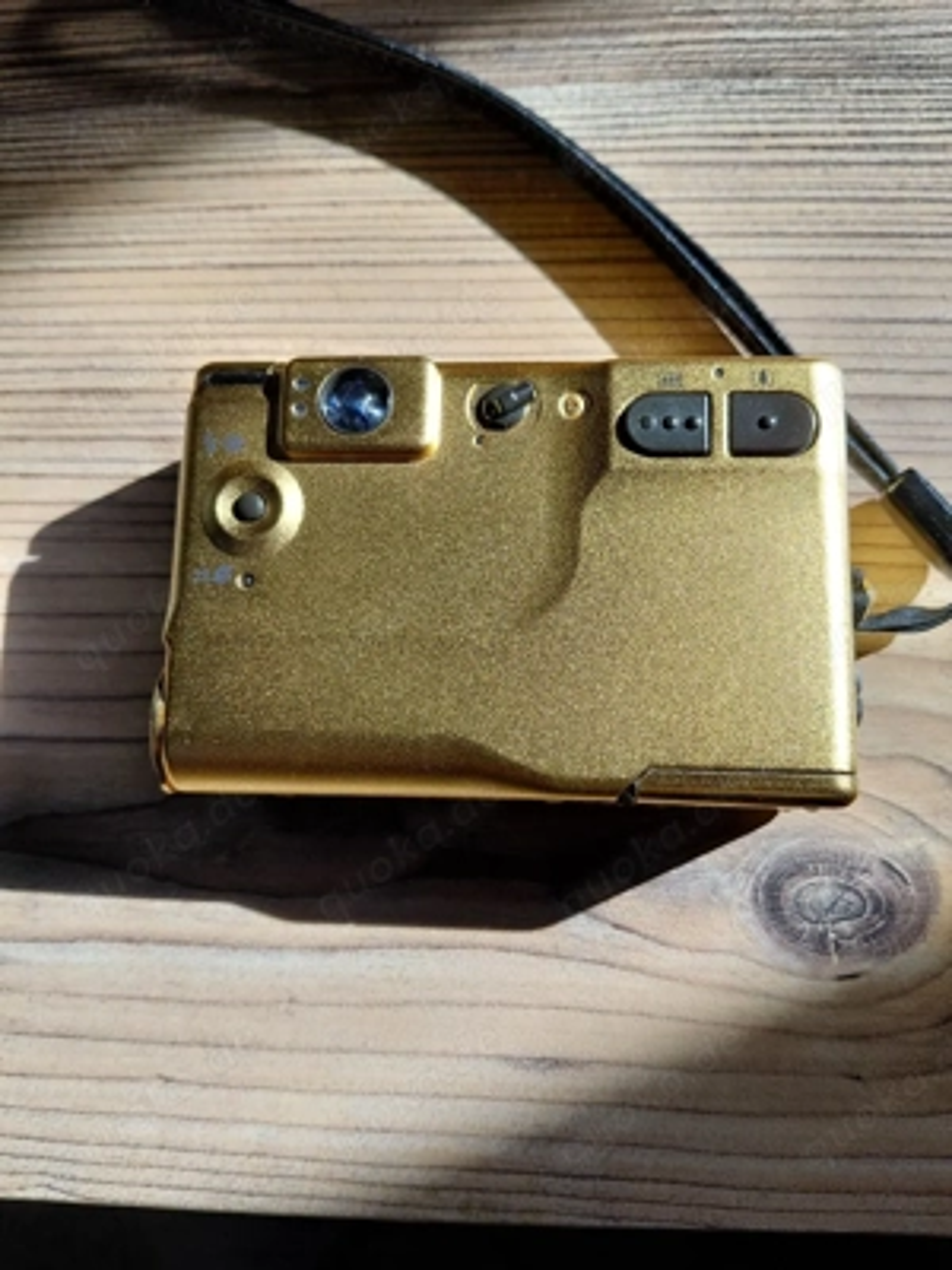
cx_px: 476
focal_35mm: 25
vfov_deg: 69.4
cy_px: 635
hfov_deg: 54.9
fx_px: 917
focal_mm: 4.69
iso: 50
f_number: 1.8
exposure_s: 1/625
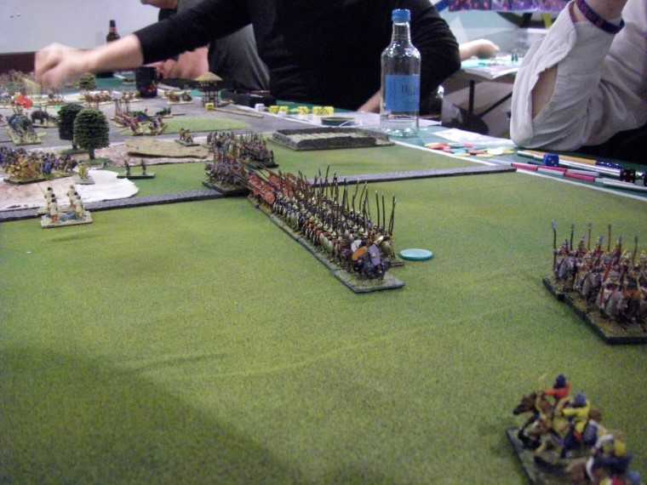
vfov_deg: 37.7
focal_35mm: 38
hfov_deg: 49.0
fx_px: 710
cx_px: 324
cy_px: 242
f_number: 3.5
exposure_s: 1/4
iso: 800
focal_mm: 6.3
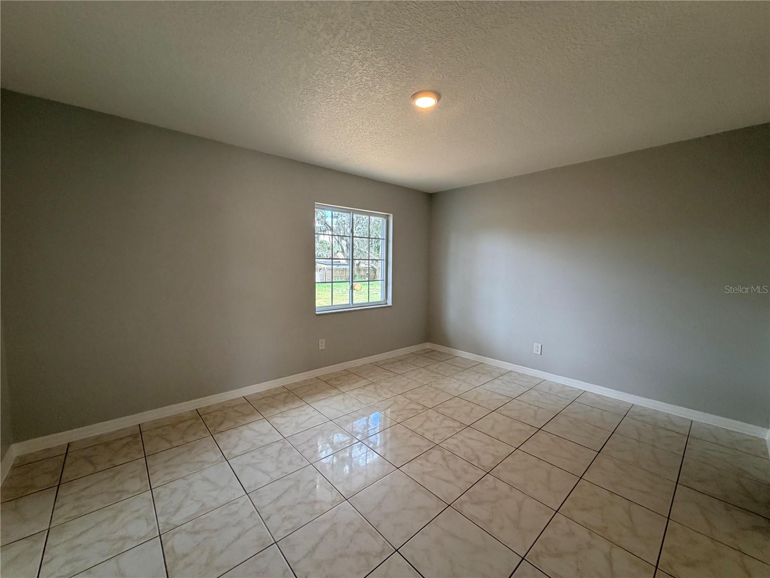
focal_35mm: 14
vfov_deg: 85.7
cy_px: 289
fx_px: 311
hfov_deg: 102.1
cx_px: 385
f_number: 2.2
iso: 250
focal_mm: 2.22
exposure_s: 1/120
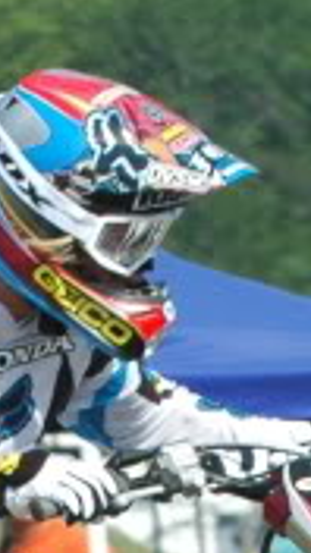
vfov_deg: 2.3
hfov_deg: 1.3
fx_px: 13663
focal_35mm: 932
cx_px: 63
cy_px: 811
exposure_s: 1/1000
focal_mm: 102
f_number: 6.3
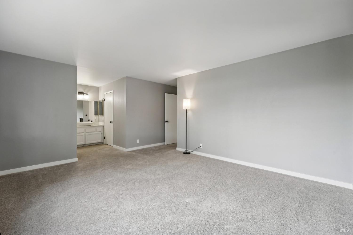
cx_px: 176
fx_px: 145
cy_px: 118
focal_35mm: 15
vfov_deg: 78.0
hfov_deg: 101.2
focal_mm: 14.8
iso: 640
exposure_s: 1/100
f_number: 8
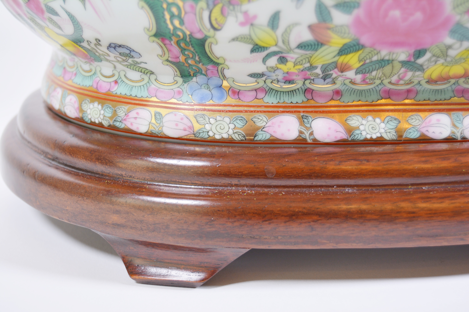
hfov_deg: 35.1
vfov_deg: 23.8
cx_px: 234
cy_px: 156
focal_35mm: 57
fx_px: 743
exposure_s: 1/80
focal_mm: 38
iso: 400
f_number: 4.8
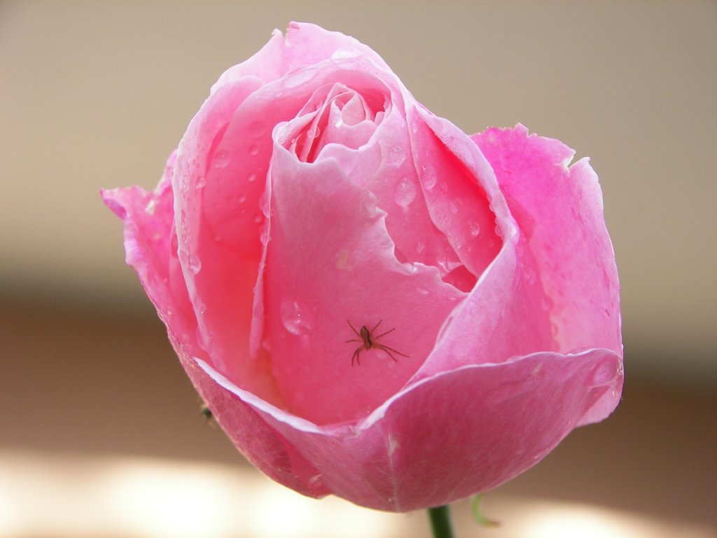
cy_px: 269
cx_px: 358
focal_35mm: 75
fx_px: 1553
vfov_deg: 19.6
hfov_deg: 26.0
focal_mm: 12.4
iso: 50
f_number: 2.8
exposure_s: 1/80
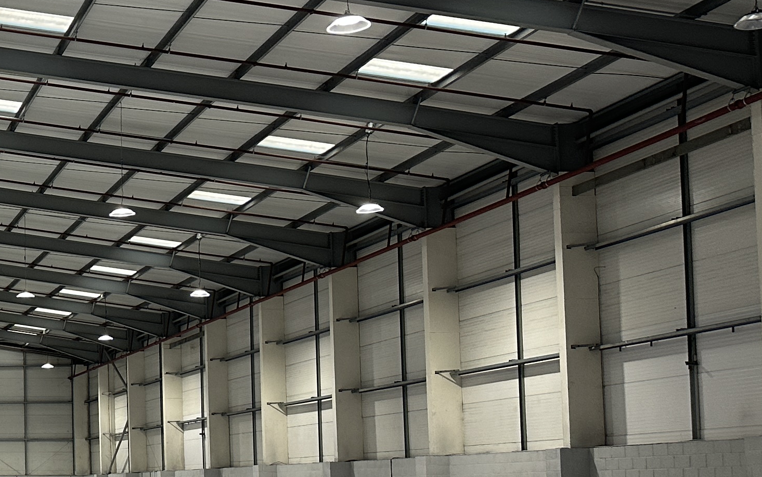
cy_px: 374
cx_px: -204
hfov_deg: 25.6
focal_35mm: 70
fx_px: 1454
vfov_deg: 18.5
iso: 125
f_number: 1.78
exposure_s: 1/100
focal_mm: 6.86
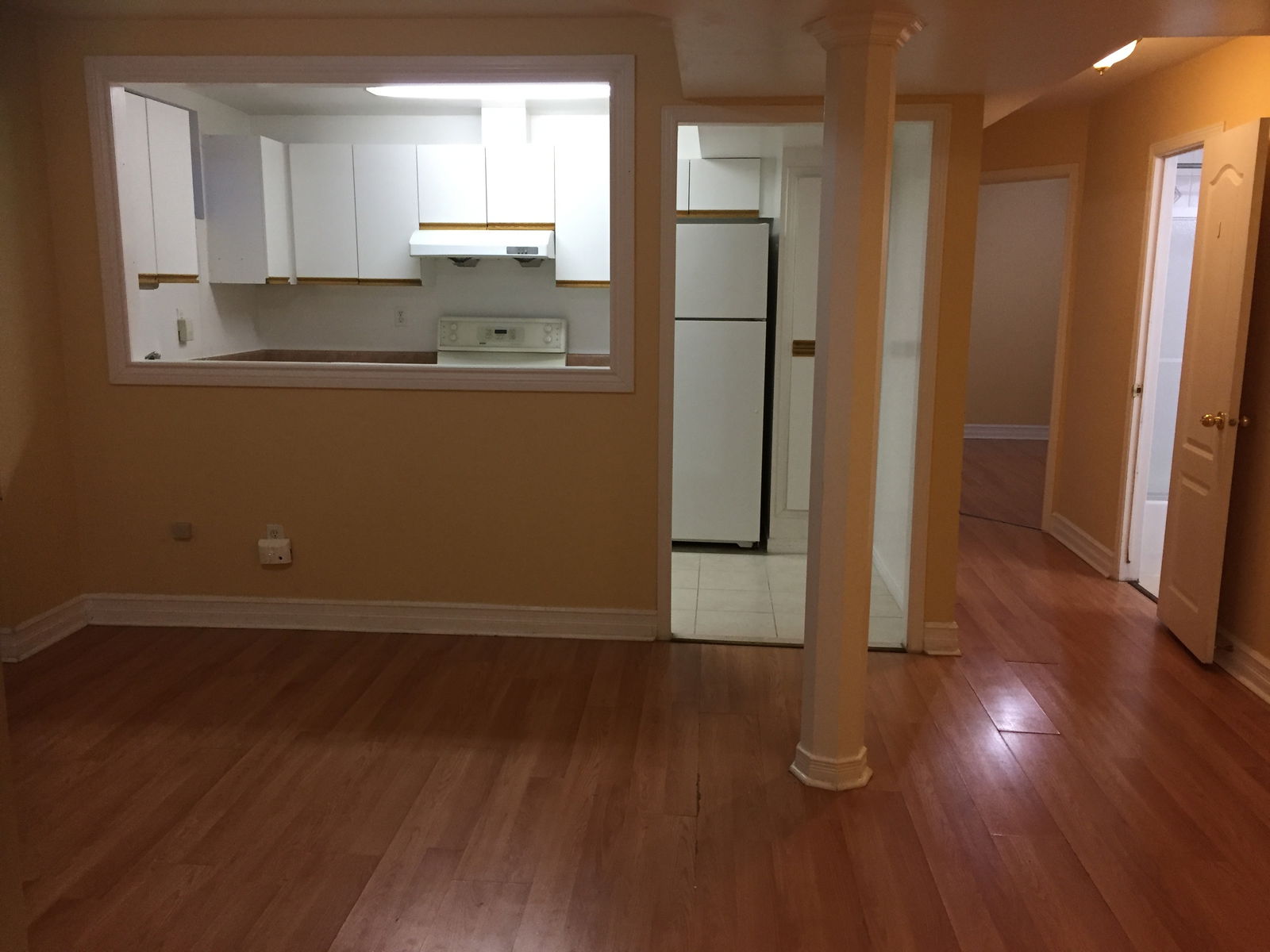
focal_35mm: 29
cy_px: 476
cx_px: 635
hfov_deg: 61.7
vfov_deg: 48.2
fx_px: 1064
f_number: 2.2
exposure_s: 1/30
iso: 160
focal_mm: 4.15
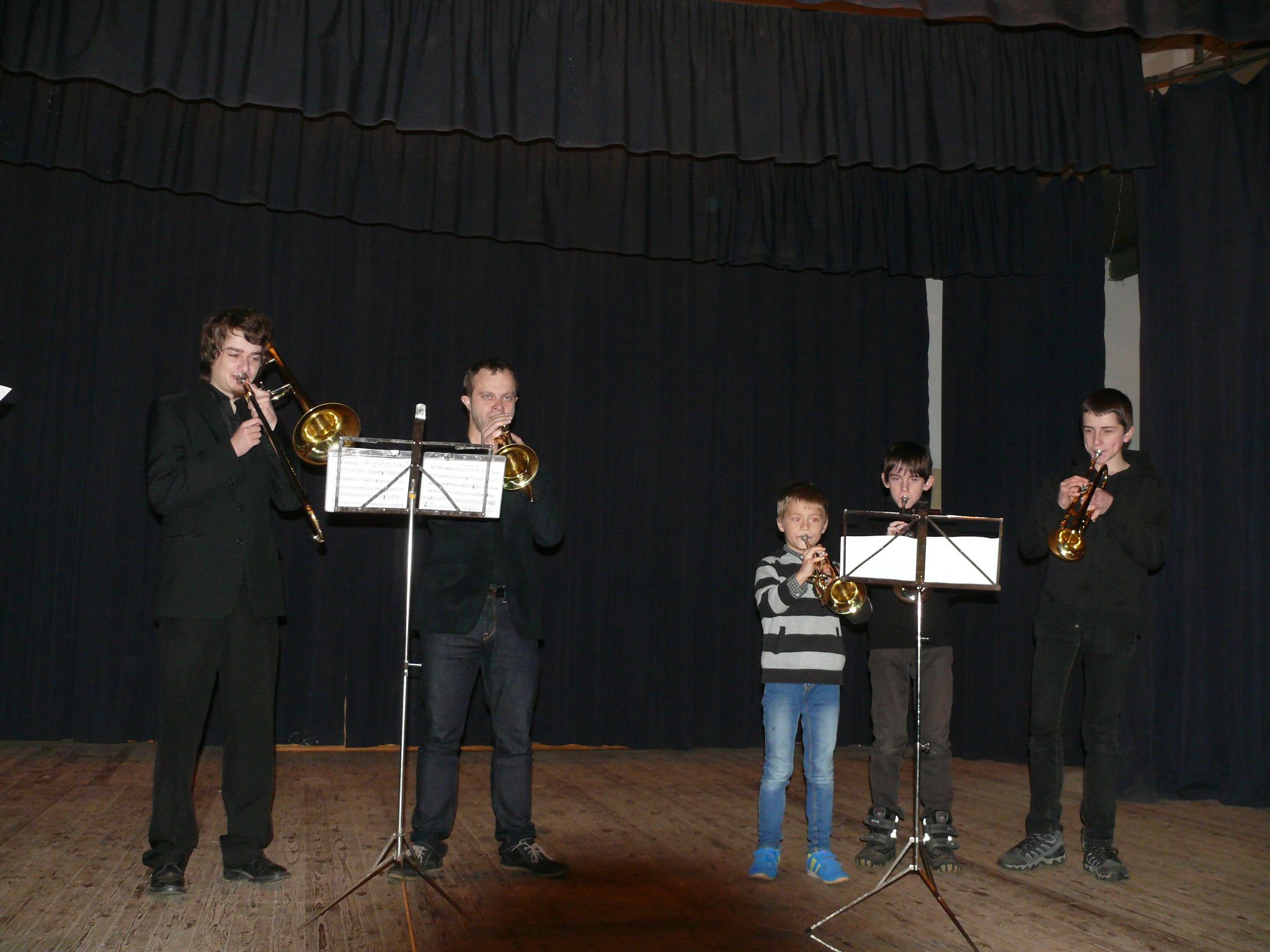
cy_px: 476
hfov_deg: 52.6
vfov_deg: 40.7
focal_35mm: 35
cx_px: 635
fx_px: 1284
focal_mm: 7.4
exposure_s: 1/30
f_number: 2.8
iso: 250
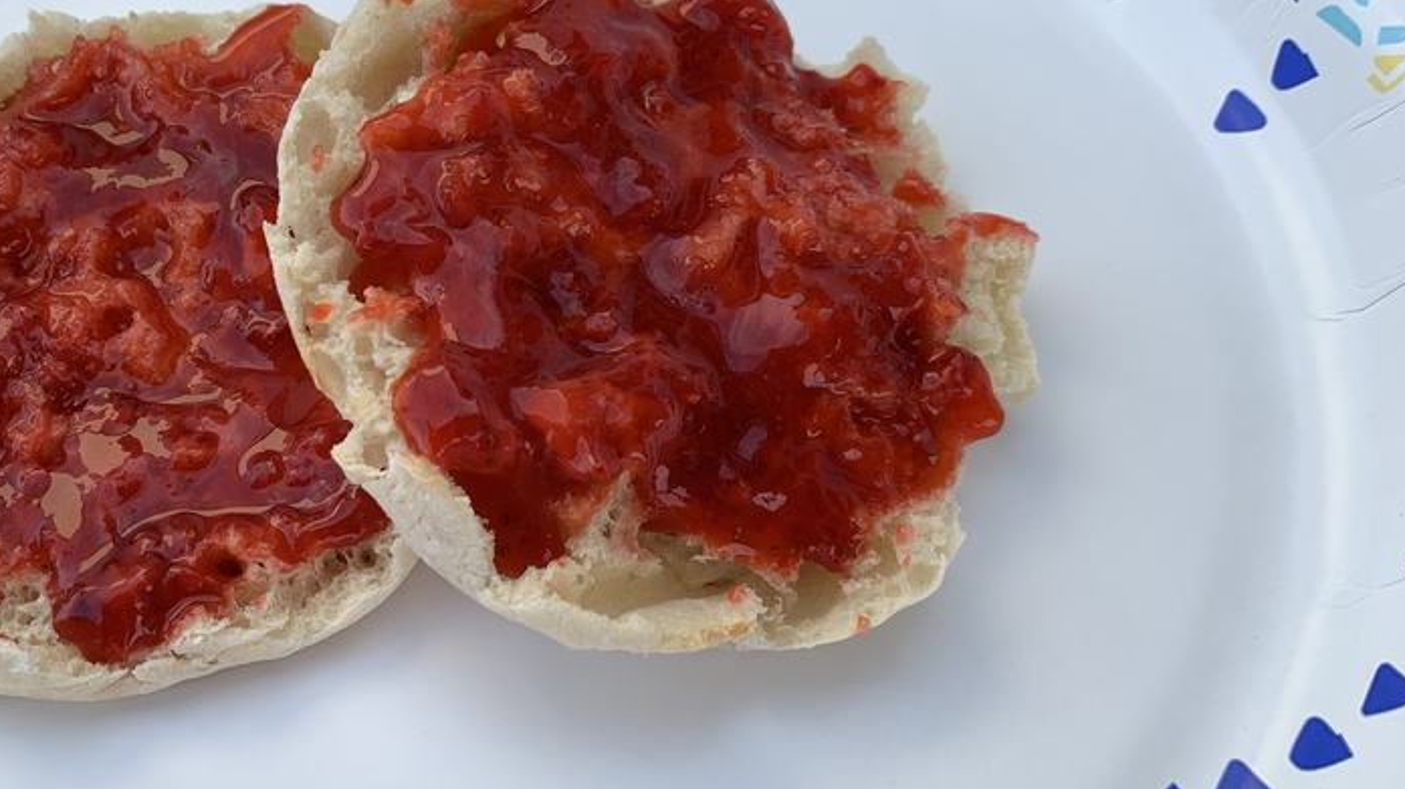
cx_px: 481
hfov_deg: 51.9
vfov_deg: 31.2
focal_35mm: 38
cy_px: 383
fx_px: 1415
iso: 25
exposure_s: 1/242
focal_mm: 4.25
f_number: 1.8
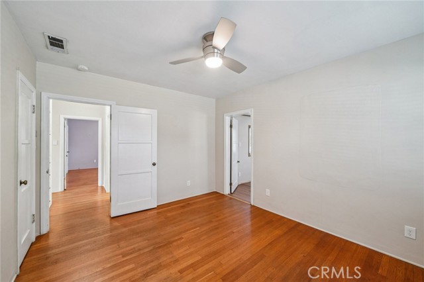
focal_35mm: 13
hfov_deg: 108.4
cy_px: 141
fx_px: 153
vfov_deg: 85.4
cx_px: 212
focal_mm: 13
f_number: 8
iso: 400
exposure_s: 1/6
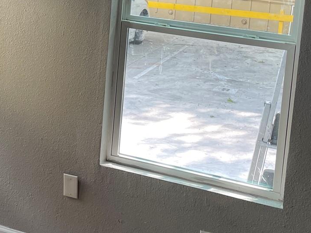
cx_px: 60
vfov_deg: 19.2
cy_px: -9
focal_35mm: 74
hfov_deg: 25.8
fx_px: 665
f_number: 1.6
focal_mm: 4.2
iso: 64
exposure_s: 1/60
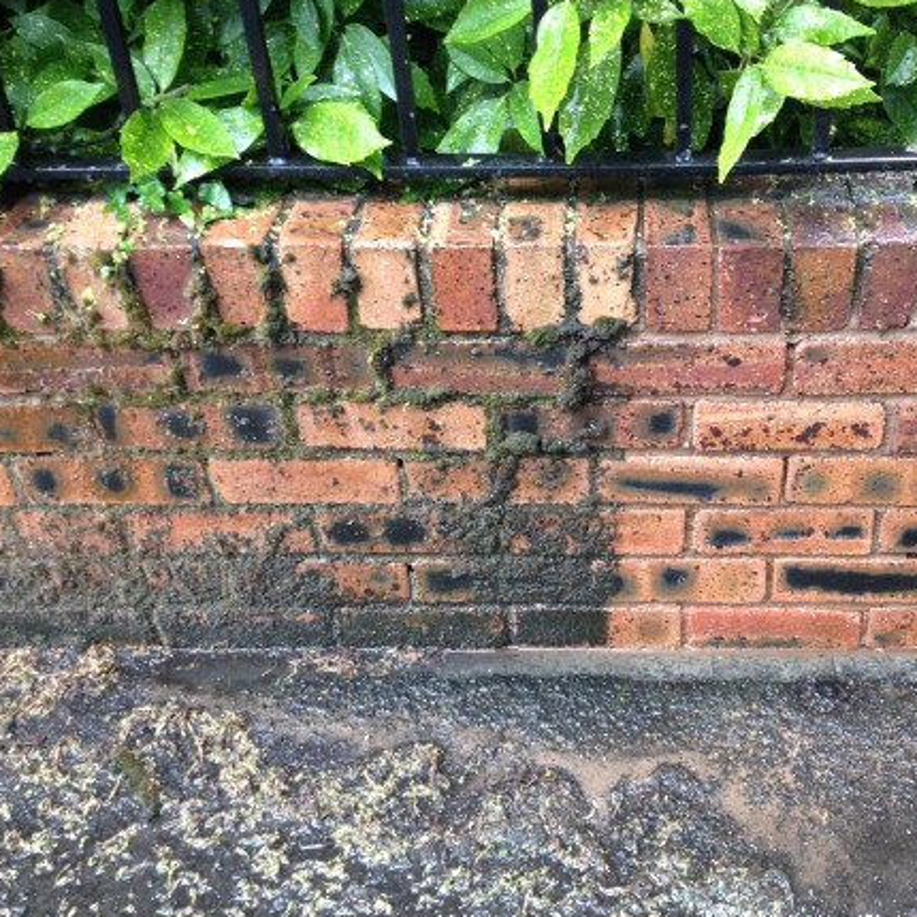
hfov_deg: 36.5
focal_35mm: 46
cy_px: 465
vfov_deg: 36.8
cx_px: 601
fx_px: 1379
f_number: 2.4
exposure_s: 1/60
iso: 50
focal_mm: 4.28
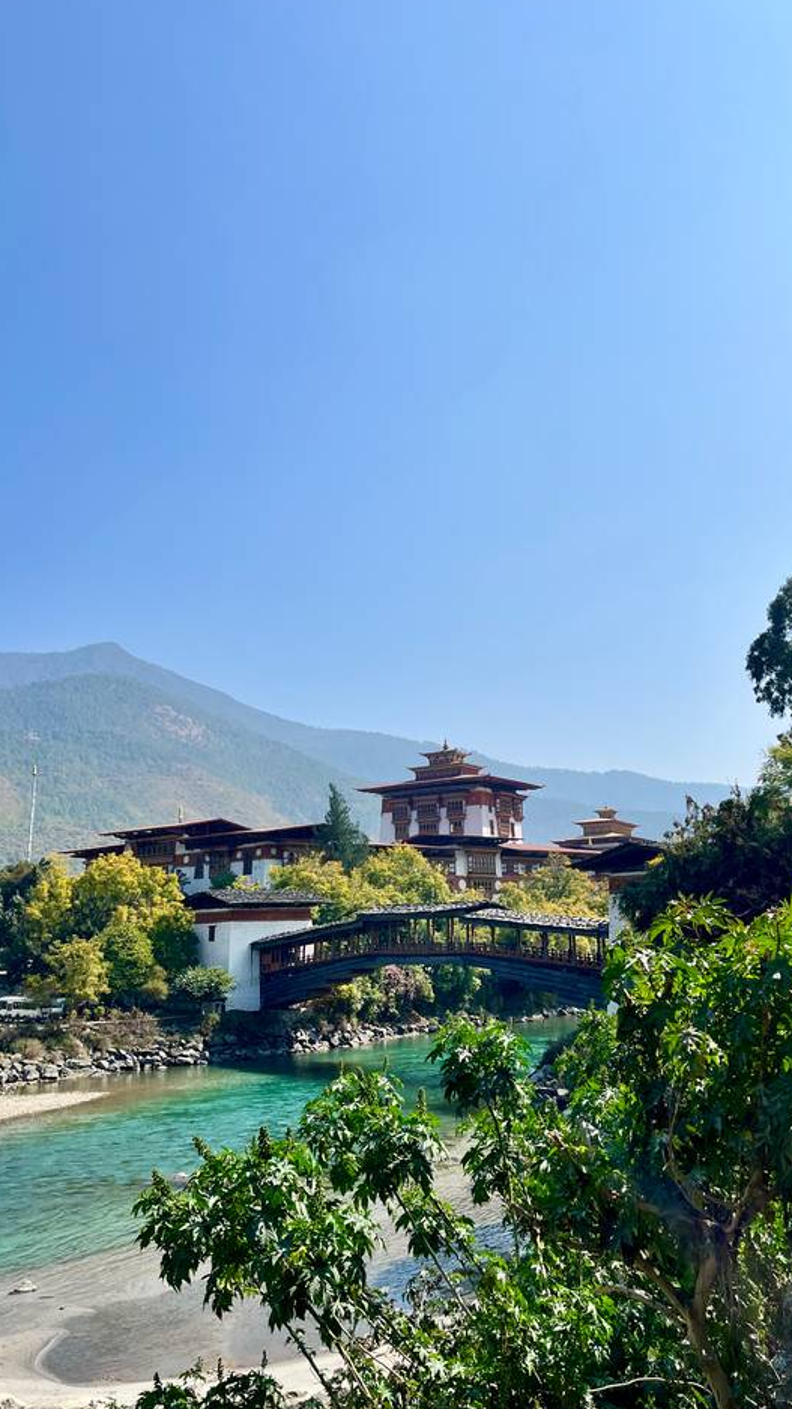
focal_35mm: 29
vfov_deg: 66.1
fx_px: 1084
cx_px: 463
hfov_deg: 40.0
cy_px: 704
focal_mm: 5.1
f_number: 1.6
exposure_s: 1/6173
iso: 50
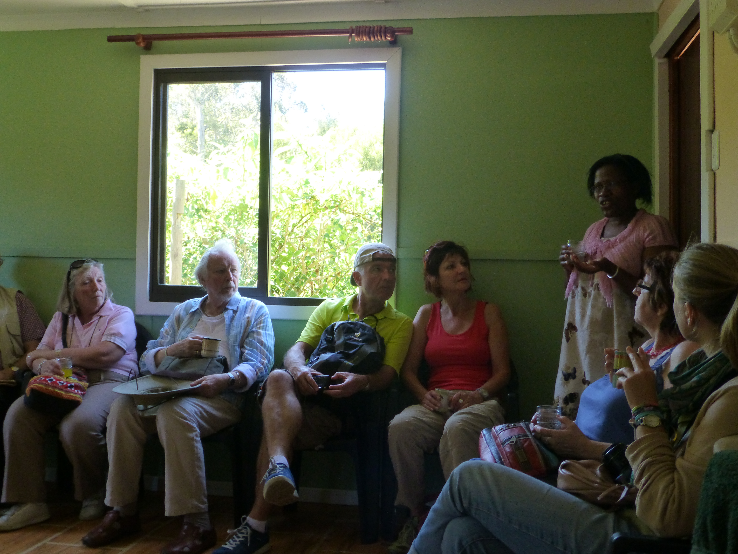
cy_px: 277
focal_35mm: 39
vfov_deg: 36.8
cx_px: 369
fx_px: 831
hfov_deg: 47.9
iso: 400
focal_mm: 6.9
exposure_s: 1/60
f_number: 3.9
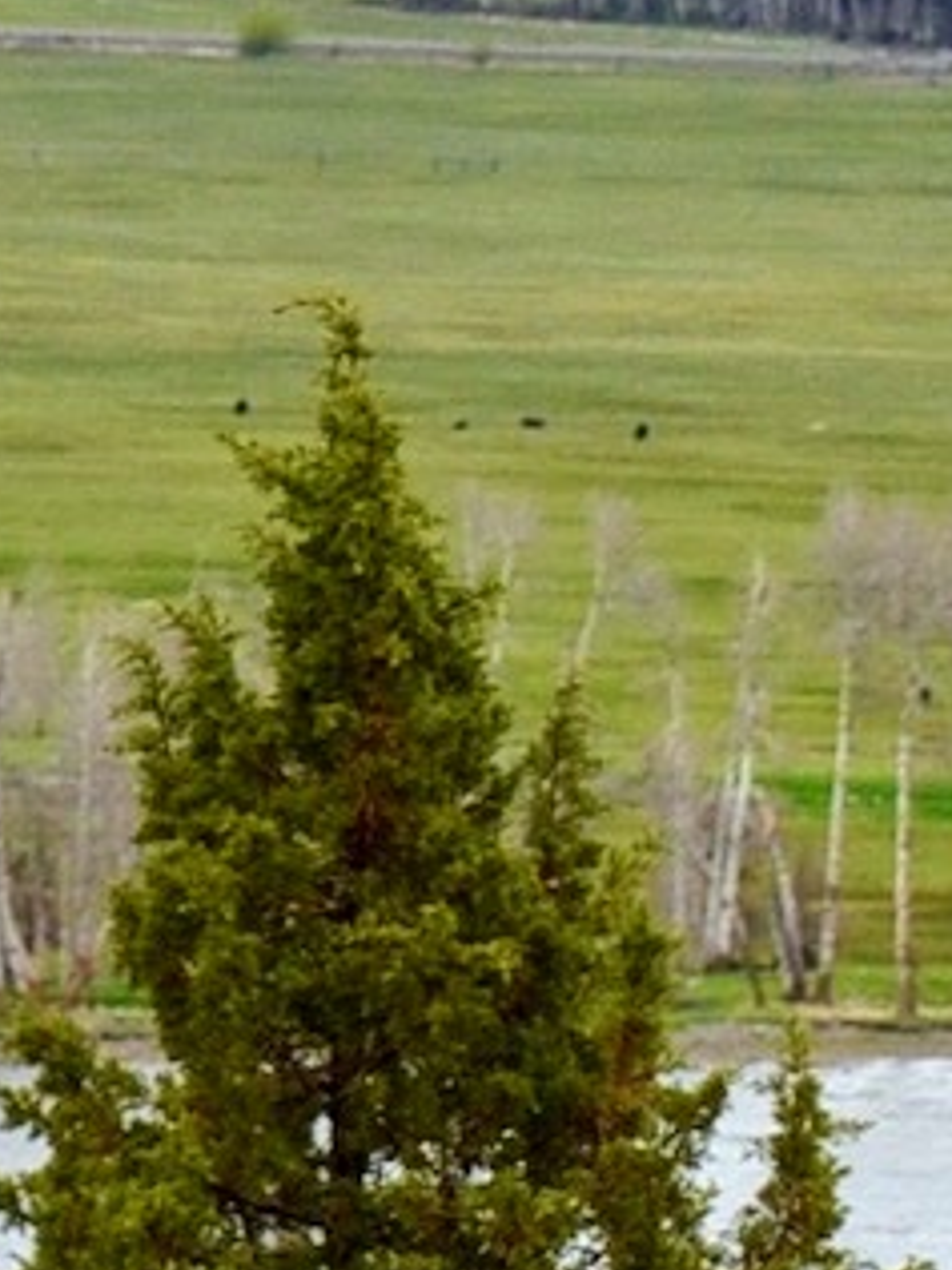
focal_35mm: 918
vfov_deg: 2.2
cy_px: -326
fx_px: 33659
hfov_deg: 1.6
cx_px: -450
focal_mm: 105
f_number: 7.1
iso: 100
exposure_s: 1/250
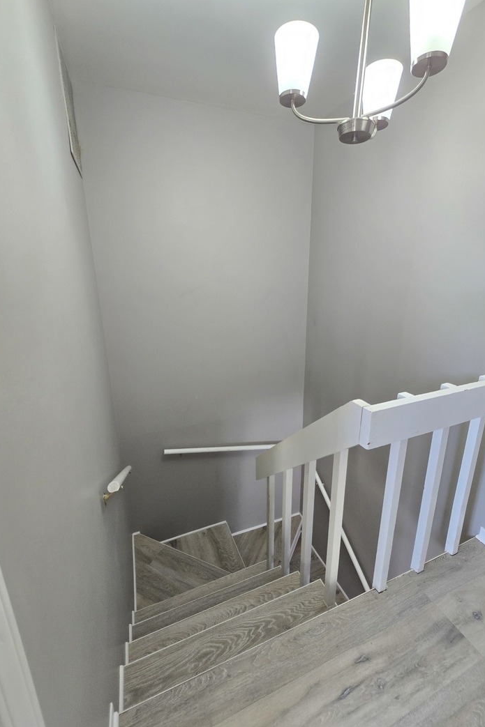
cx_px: 252
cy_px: 351
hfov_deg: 81.2
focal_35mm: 14
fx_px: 283
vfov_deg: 104.2
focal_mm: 2.2
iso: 200
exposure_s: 1/60
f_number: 2.2
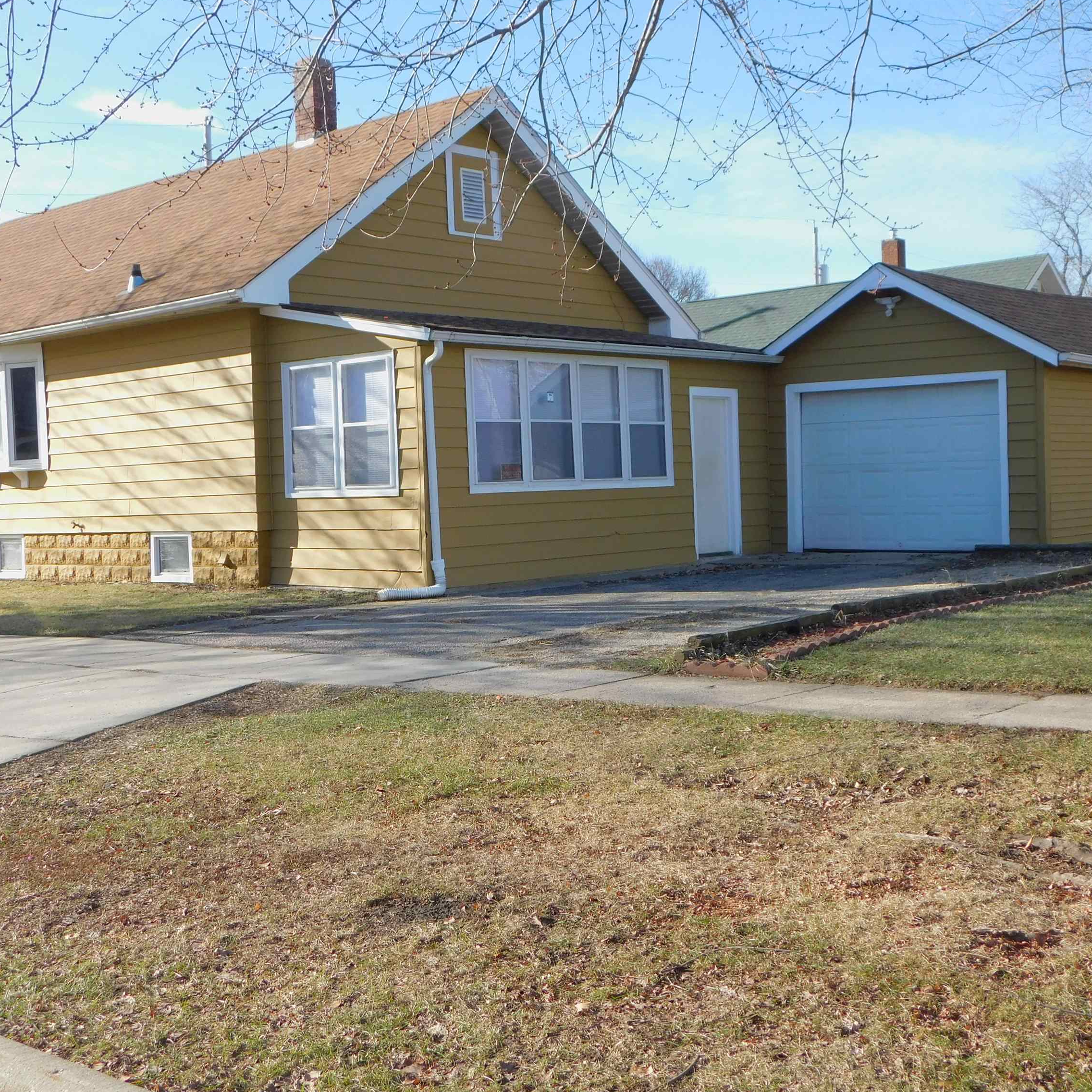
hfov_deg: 39.1
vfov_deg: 39.2
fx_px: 1535
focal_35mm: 43
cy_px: 547
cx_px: 497
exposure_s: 1/500
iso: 125
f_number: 3.5
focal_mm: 6.3
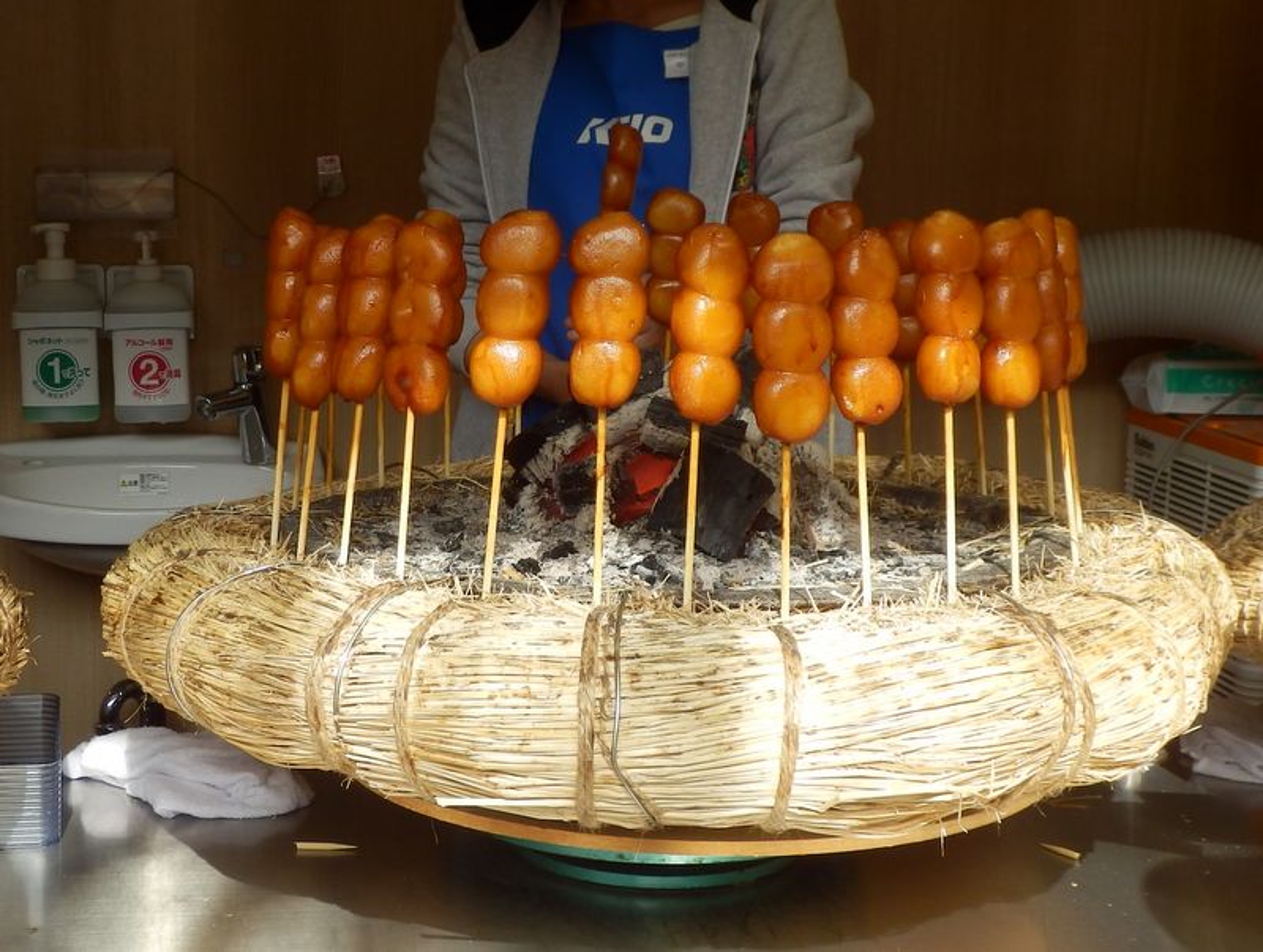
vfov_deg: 34.5
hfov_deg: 44.7
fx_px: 1535
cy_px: 476
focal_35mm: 42
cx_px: 632
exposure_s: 1/125
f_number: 4
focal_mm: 7.4
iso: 80
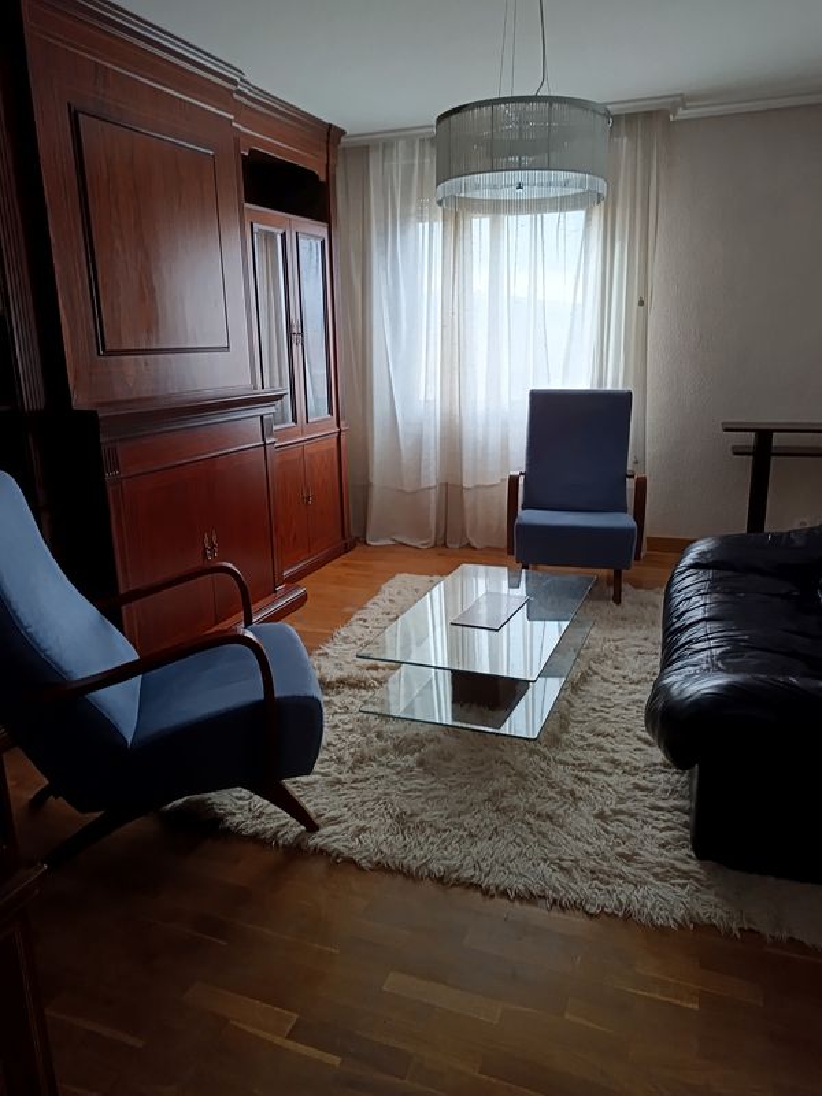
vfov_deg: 71.6
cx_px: 411
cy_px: 548
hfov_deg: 56.8
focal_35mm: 24
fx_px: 760
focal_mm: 5.31
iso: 916
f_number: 1.7
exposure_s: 1/50
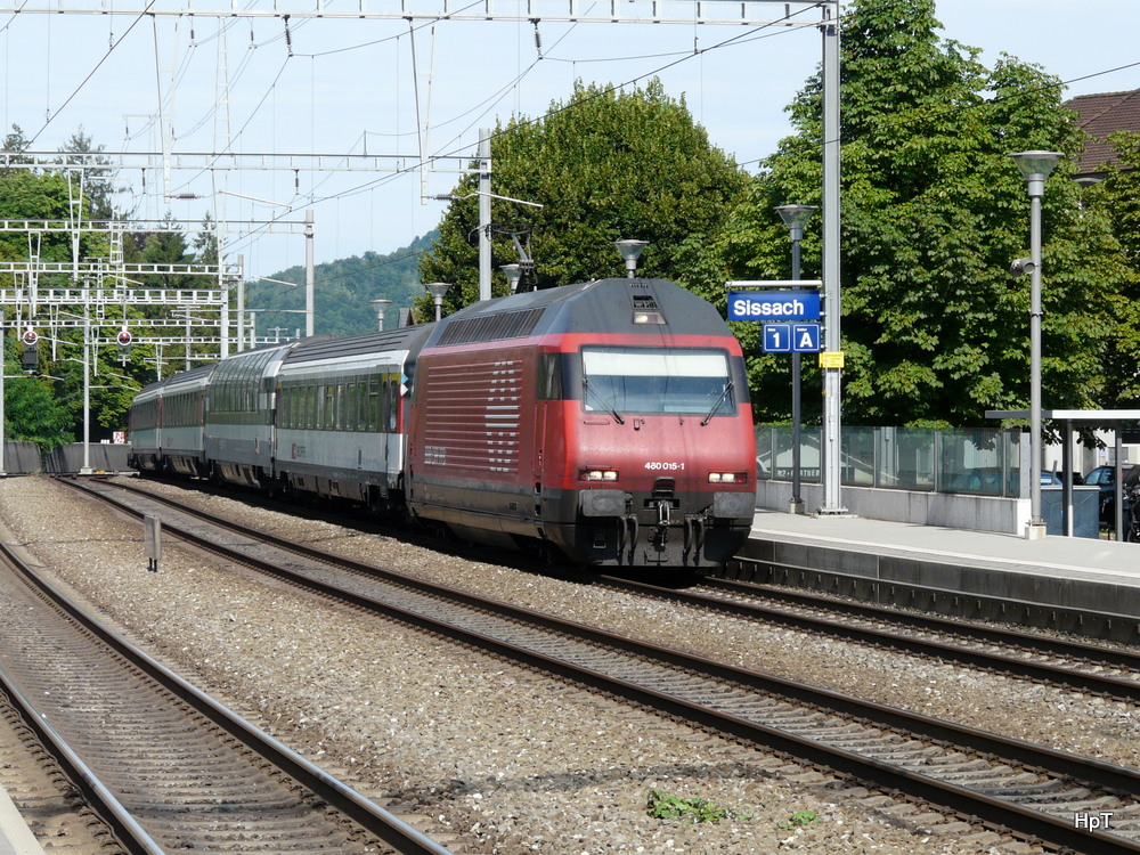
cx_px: 570
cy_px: 428
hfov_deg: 15.3
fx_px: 4248
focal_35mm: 129
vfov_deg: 11.5
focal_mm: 21.1
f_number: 5.6
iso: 100
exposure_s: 1/320
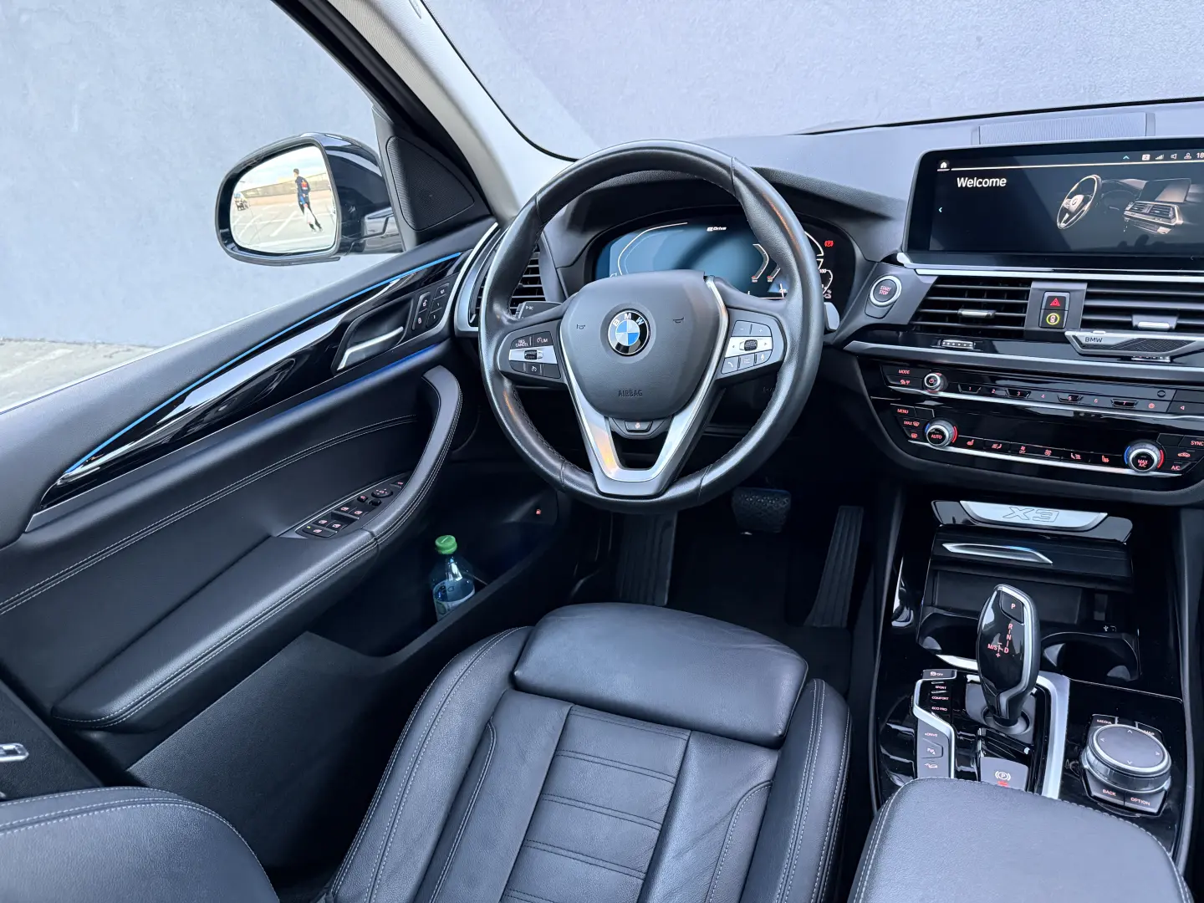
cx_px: 602
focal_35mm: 24
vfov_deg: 56.8
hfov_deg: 71.6
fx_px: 835
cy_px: 452
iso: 800
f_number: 1.78
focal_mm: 6.76
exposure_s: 1/49
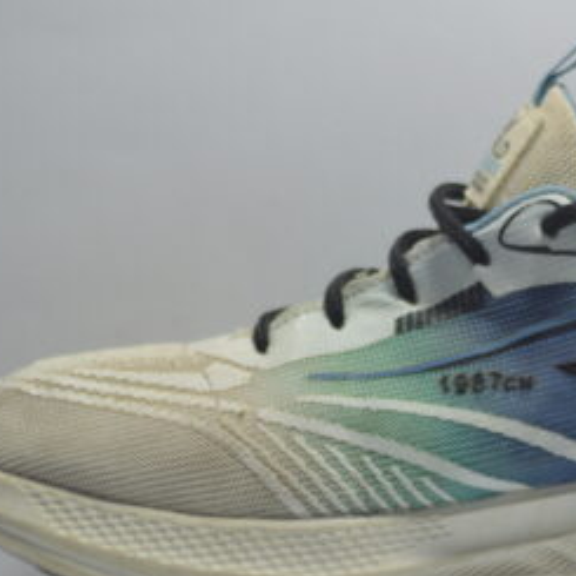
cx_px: 444
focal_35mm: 421
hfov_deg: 4.2
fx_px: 7926
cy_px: 243
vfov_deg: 4.2
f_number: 4.2
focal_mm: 135
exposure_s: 1/125
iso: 500
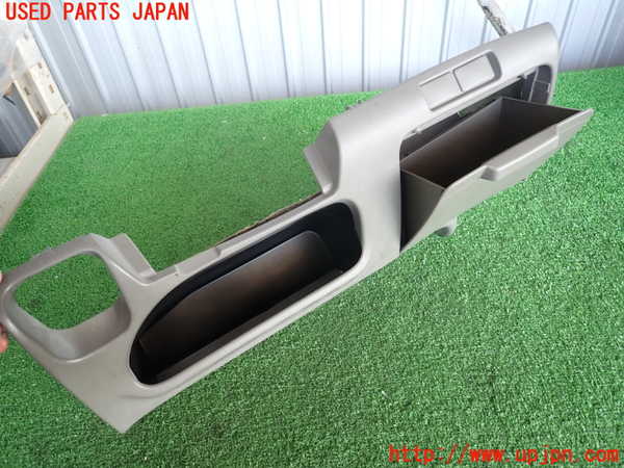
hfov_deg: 69.4
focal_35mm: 25
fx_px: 451
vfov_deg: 54.9
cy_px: 234
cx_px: 312
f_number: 2
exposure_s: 1/50
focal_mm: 4.5
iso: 200
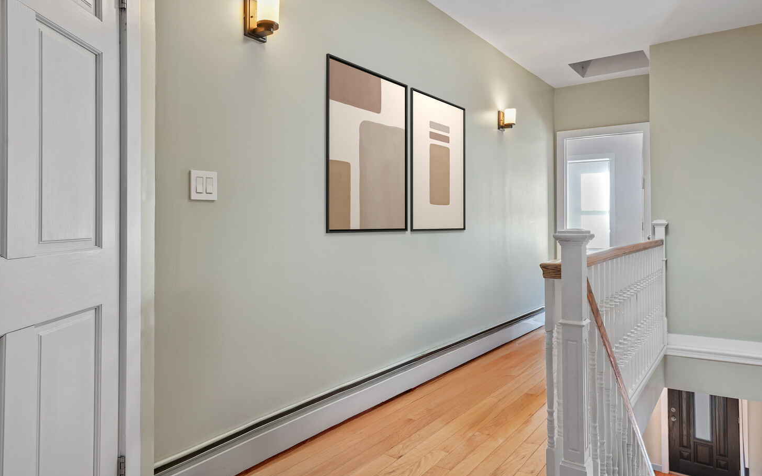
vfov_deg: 52.2
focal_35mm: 23
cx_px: 388
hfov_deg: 76.1
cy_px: 227
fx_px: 486
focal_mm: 22.4
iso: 200
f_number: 9
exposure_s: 1/1.25
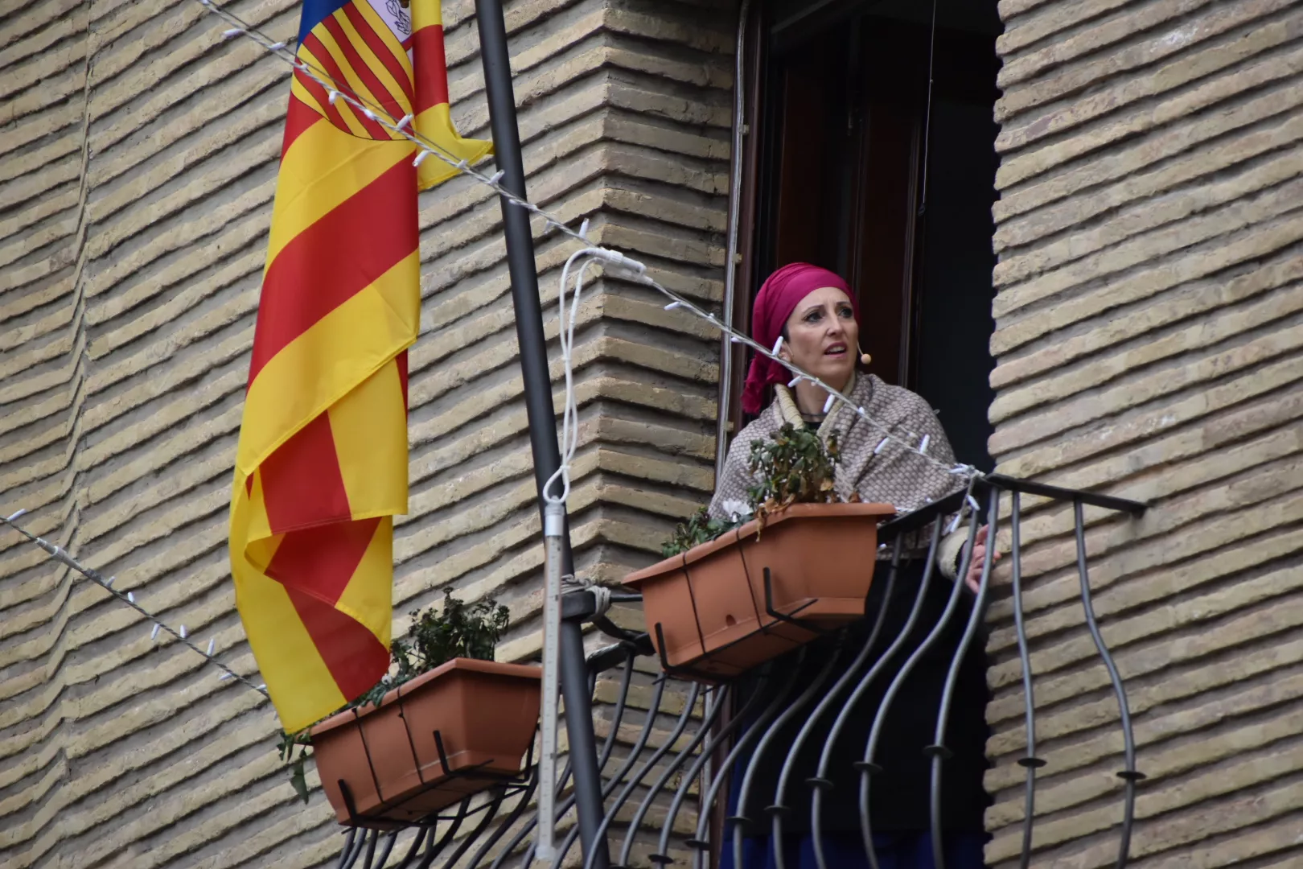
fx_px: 10857
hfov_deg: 6.9
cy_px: 434
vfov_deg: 4.6
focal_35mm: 300
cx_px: 652
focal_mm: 200
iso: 800
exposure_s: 1/200
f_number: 6.3
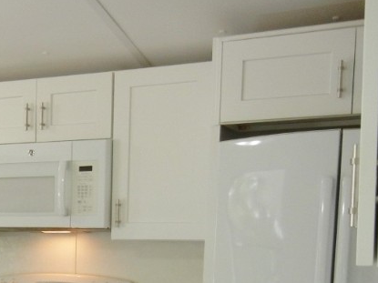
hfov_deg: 24.6
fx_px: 808
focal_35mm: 74
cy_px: 330
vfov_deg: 18.9
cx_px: -36
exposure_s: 1/41.8
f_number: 3.5
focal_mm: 5.4
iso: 160
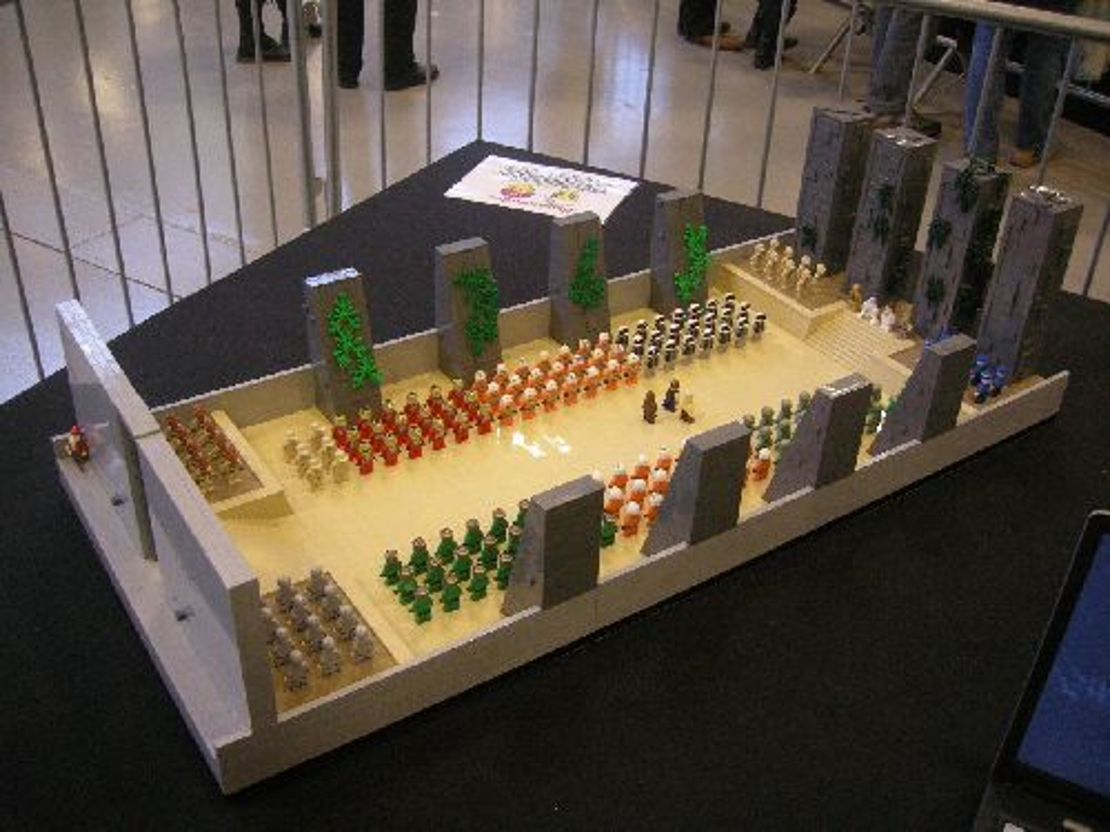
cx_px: 555
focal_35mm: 36
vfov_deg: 39.7
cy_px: 416
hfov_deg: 51.4
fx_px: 1154
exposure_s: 1/28.5
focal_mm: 7.5
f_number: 2.7
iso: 400
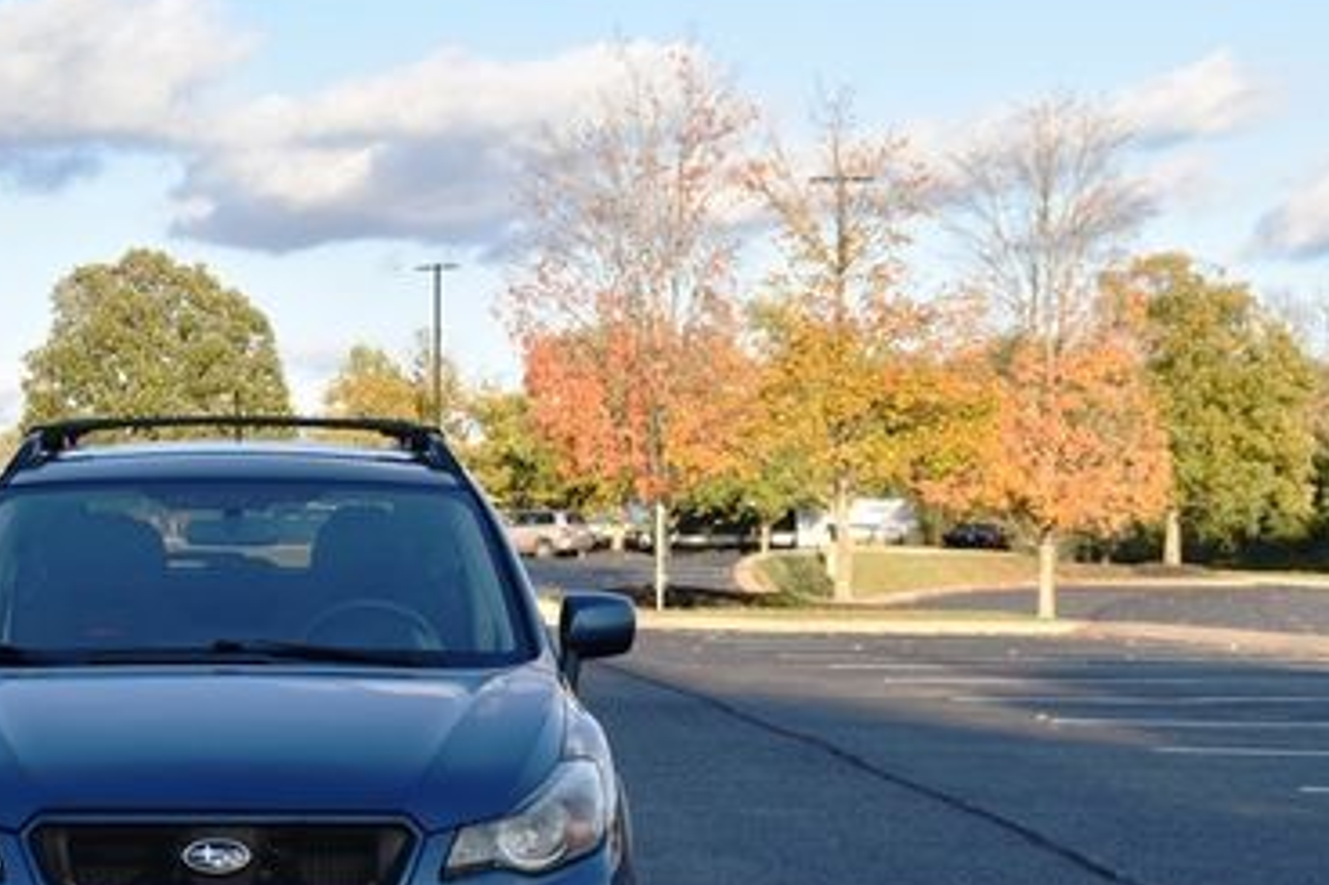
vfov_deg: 14.5
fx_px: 3468
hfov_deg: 21.4
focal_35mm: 94
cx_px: 249
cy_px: 601
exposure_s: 1/250
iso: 200
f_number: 7.1
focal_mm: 36
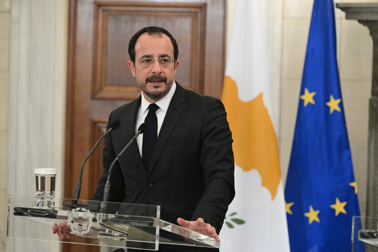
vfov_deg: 8.3
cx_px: 189
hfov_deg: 12.5
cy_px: 126
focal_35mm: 165
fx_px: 1732
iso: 8000
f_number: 4.5
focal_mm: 165
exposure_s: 1/320
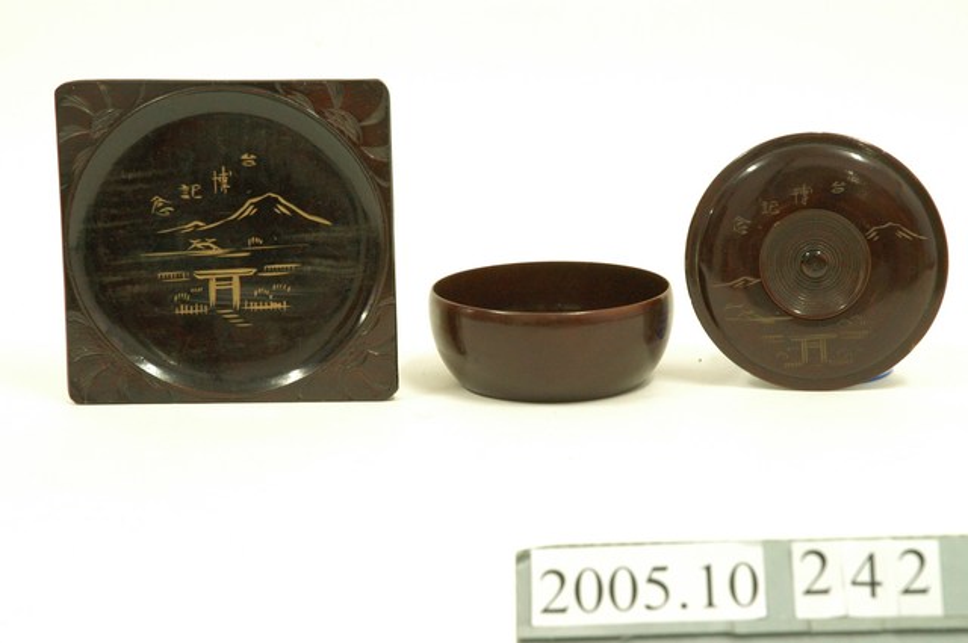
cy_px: 322
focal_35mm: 105
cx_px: 484
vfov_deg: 13.0
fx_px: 2820
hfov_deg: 19.5
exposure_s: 1/8
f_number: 9
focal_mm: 70
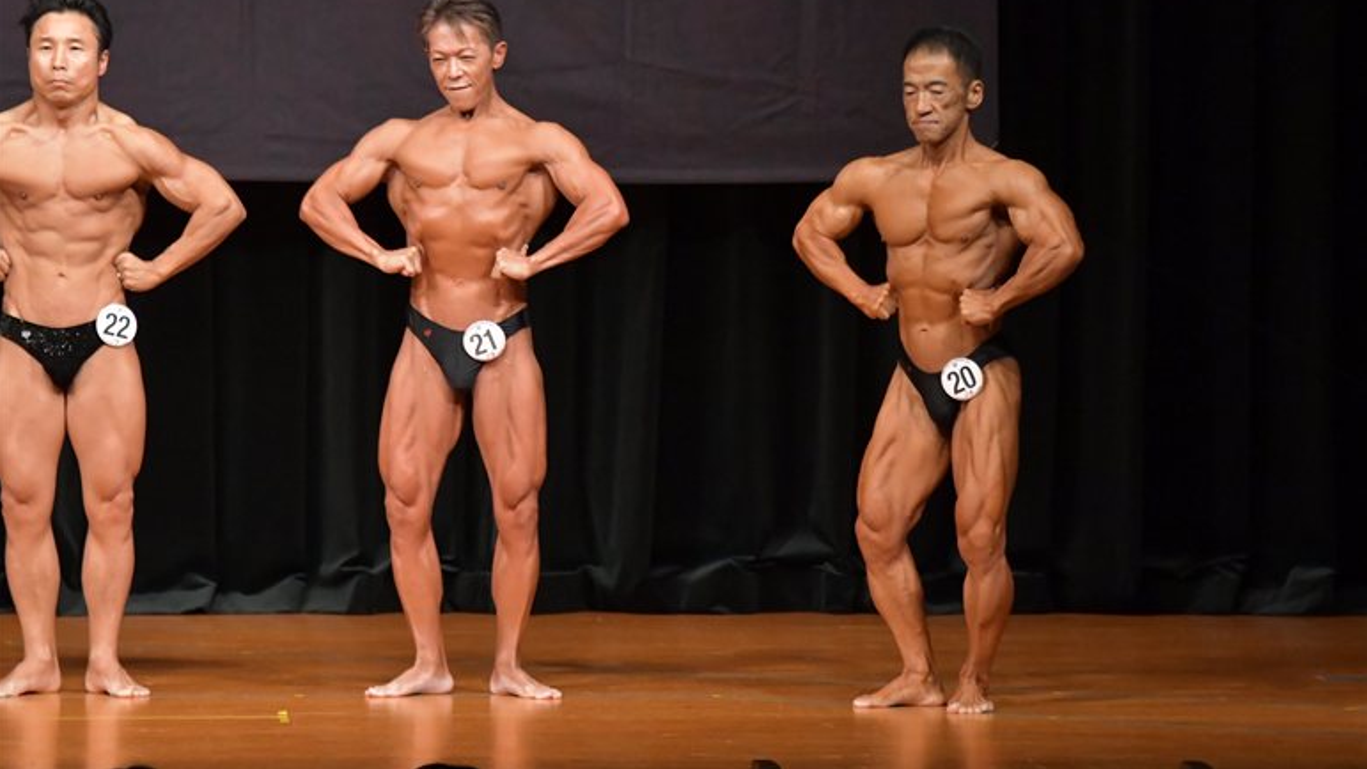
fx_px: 10296
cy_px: 349
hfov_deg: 7.6
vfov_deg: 4.3
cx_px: 684
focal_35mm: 284
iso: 6400
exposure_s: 1/400
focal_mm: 180
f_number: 5.6
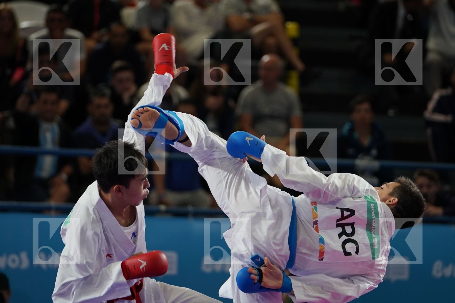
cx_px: 228
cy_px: 152
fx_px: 3109
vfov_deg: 5.6
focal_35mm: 246
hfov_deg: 8.4
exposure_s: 1/1000
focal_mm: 164
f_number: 2.8
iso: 1000
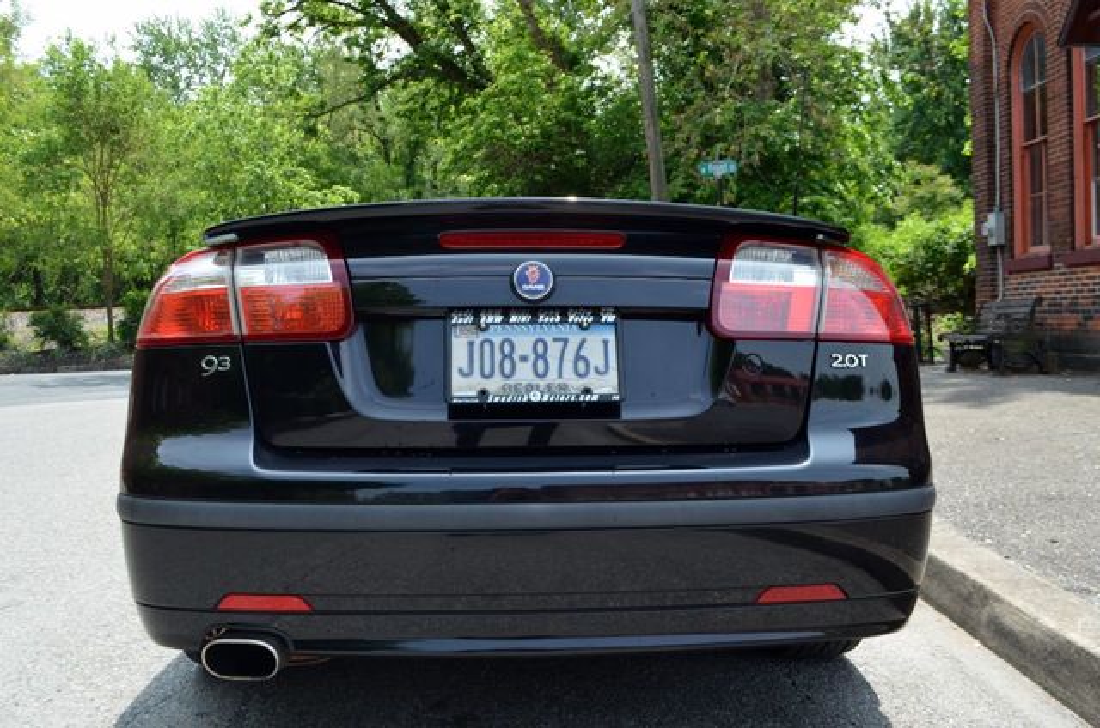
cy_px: 364
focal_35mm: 30
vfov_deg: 43.4
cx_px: 550
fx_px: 915
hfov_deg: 62.0
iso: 200
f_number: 7.1
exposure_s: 1/200
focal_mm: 20
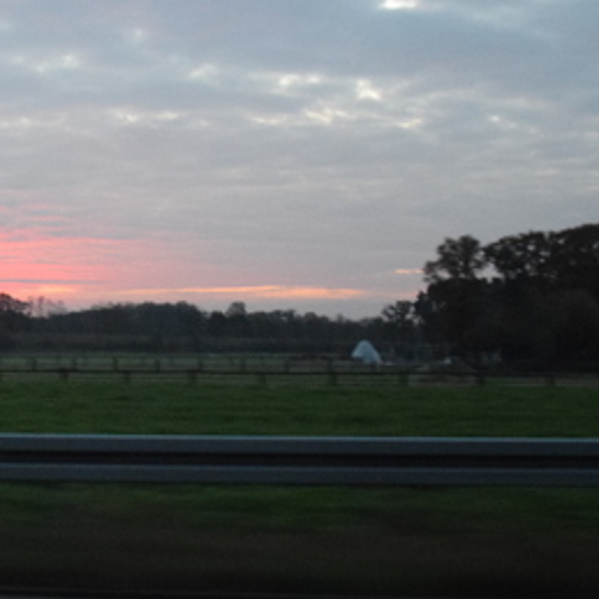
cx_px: -14
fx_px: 1390
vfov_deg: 24.3
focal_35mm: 71
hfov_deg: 23.2
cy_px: 321
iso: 3200
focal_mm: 18
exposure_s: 1/60
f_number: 3.5
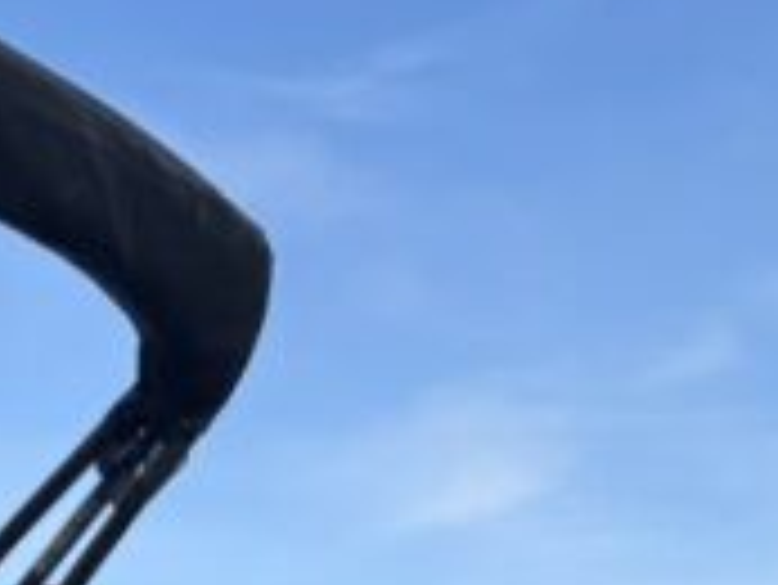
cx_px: -11
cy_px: 1242
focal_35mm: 160
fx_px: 3599
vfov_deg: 8.7
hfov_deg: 12.2
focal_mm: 5.96
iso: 50
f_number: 1.6
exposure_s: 1/1783
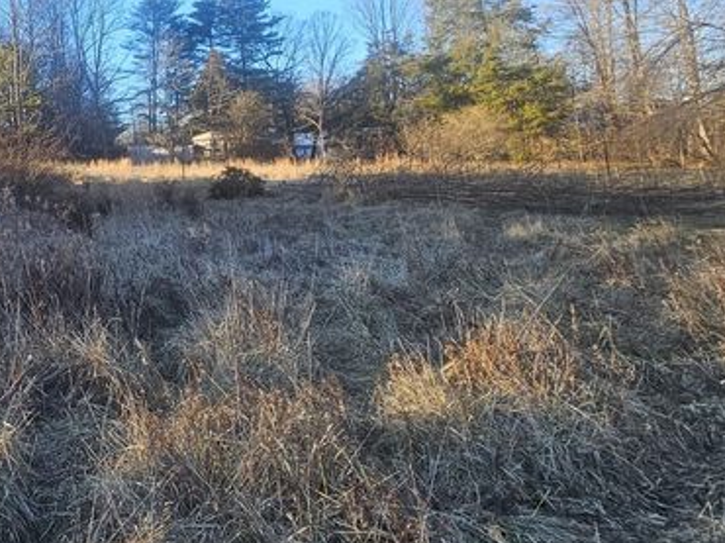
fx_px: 628
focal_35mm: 30
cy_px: 184
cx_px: -83
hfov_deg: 44.6
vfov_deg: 46.1
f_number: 2.2
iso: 50
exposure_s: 1/366
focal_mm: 2.2
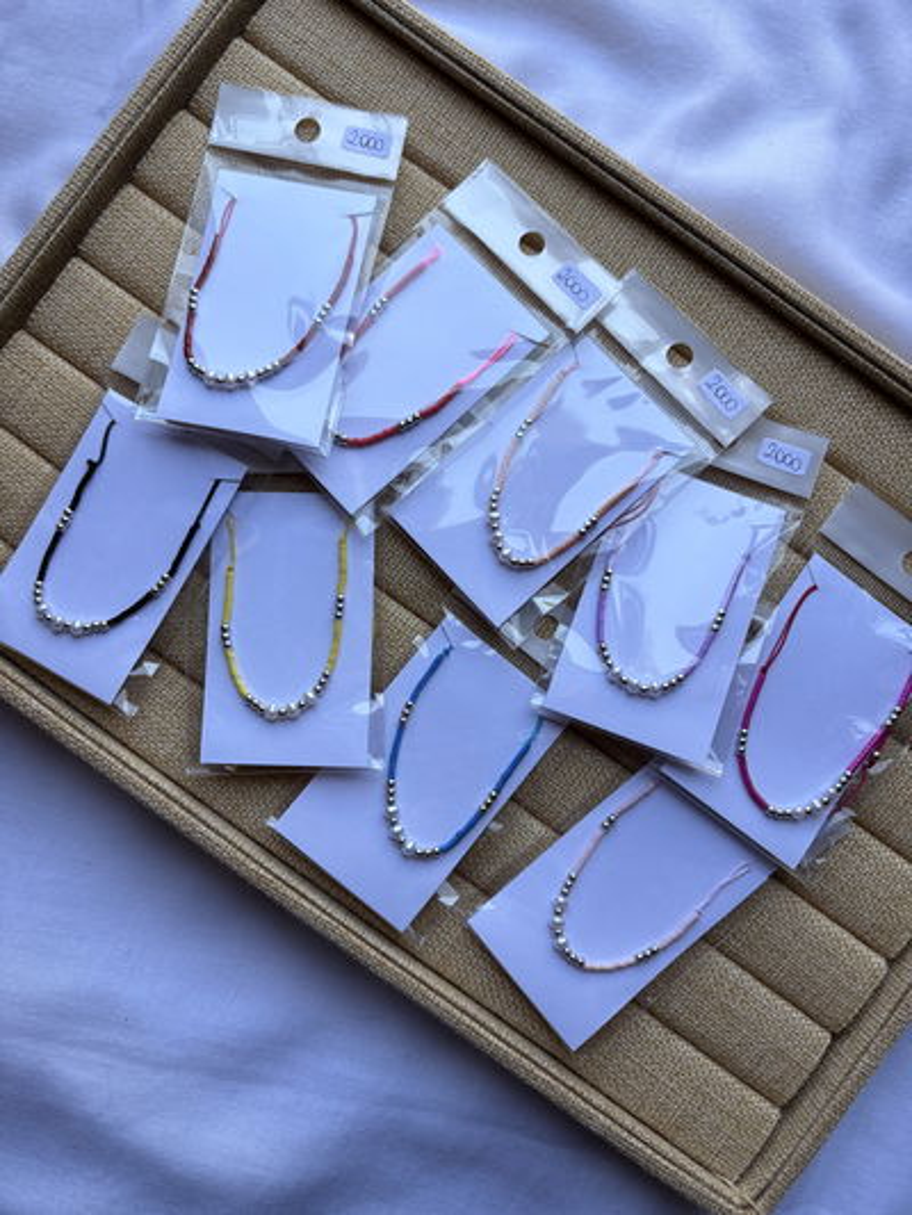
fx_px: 913
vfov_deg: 67.3
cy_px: 608
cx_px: 456
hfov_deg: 53.1
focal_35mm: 26
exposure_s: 1/511
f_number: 1.6
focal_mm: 5.96
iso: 50
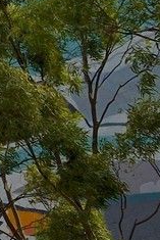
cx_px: -567
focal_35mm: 163
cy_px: -109
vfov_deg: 12.1
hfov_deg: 6.2
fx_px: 1085
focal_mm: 24
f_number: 10
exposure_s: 1/640
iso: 200
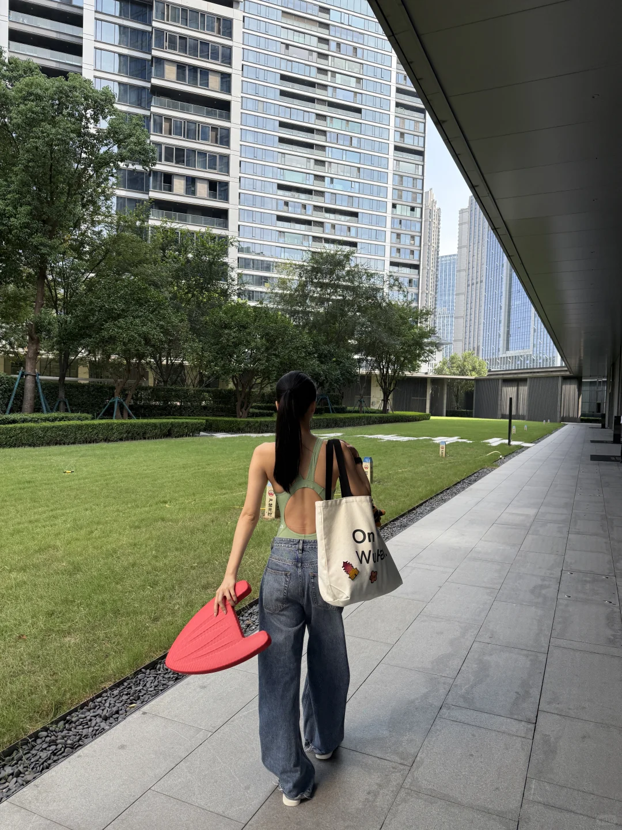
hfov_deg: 56.8
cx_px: 311
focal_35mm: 24
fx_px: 575
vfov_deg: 71.6
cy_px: 415
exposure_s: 1/1174
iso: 100
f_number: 1.78
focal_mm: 6.76
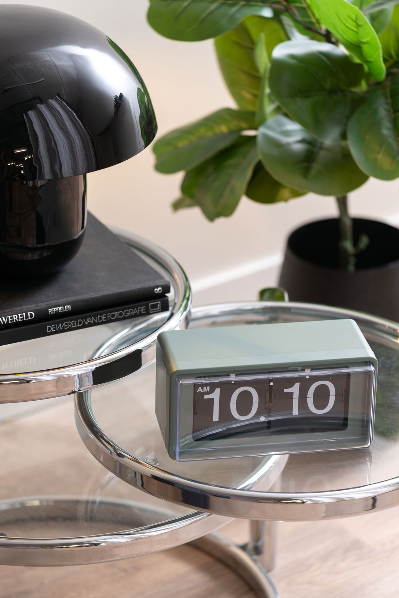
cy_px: 299
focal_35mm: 135
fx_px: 2242
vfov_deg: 15.2
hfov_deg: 10.2
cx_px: 200
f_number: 4
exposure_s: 1/4
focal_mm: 135
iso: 50
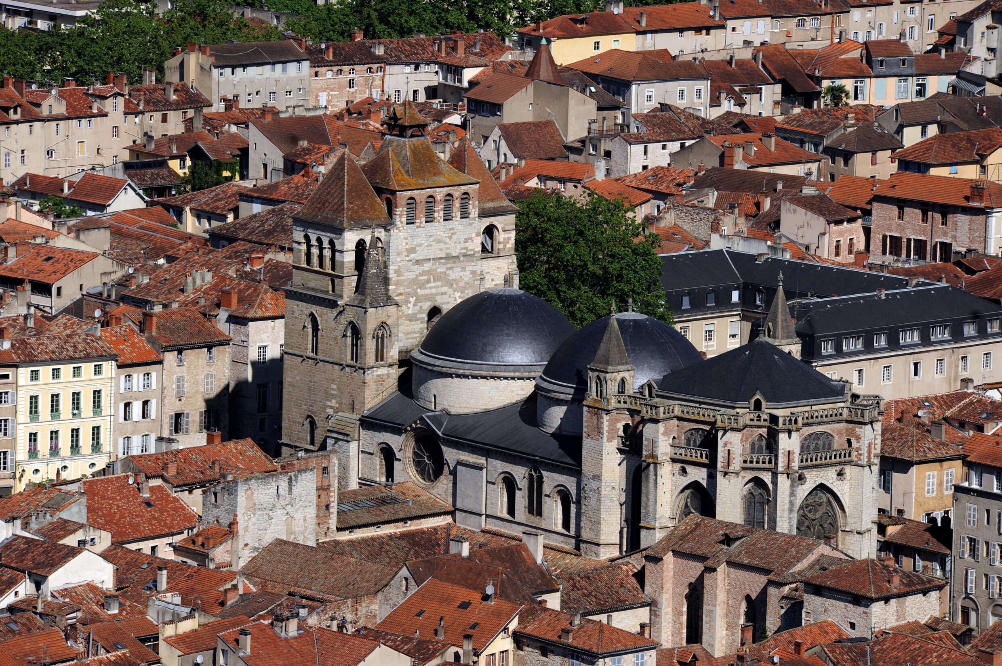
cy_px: 333
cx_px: 501
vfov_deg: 5.5
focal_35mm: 250
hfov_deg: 8.2
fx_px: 6953
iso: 200
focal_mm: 250
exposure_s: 1/1000
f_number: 8
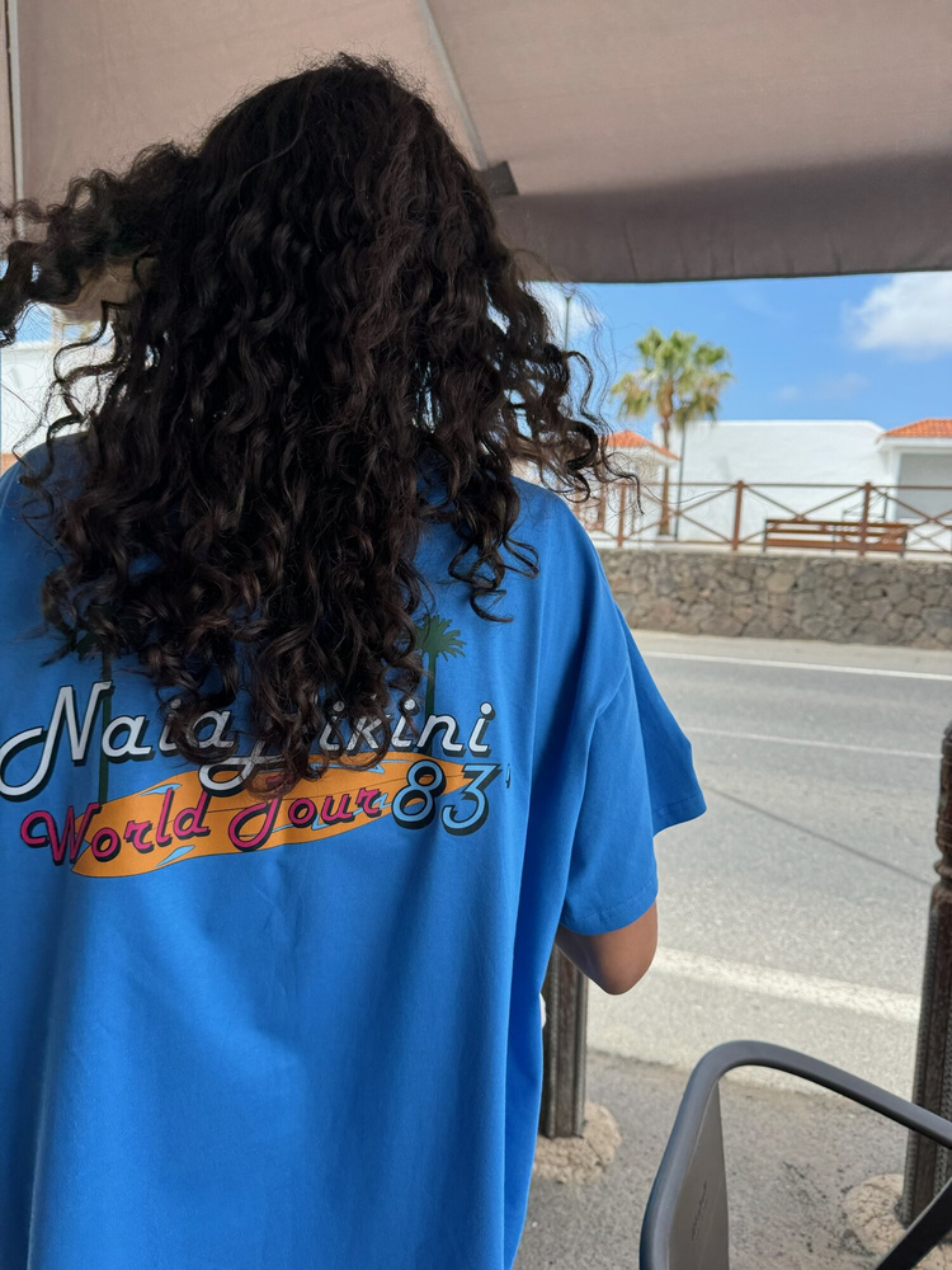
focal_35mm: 24
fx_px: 880
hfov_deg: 56.8
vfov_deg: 71.6
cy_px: 635
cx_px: 476
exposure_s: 1/1597
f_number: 1.78
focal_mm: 6.76
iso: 80
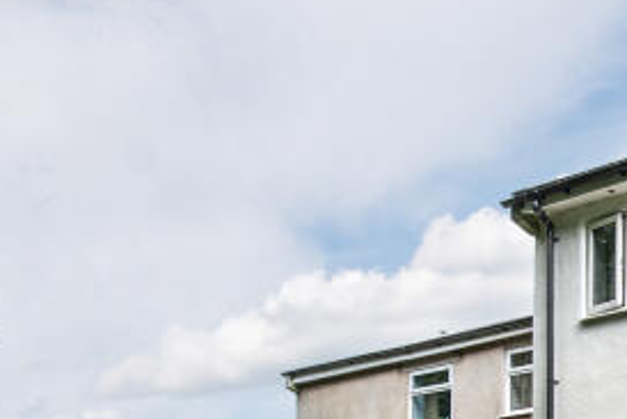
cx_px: 953
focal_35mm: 56
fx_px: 976
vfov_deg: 21.7
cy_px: 551
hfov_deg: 25.8
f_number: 5.6
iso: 200
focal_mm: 15
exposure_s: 1/125
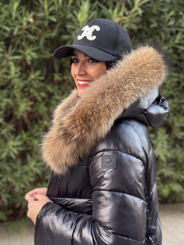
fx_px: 340
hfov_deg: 30.3
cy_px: 122
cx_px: 92
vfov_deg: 39.7
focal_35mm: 48
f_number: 1.78
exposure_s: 1/60
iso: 125
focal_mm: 6.76
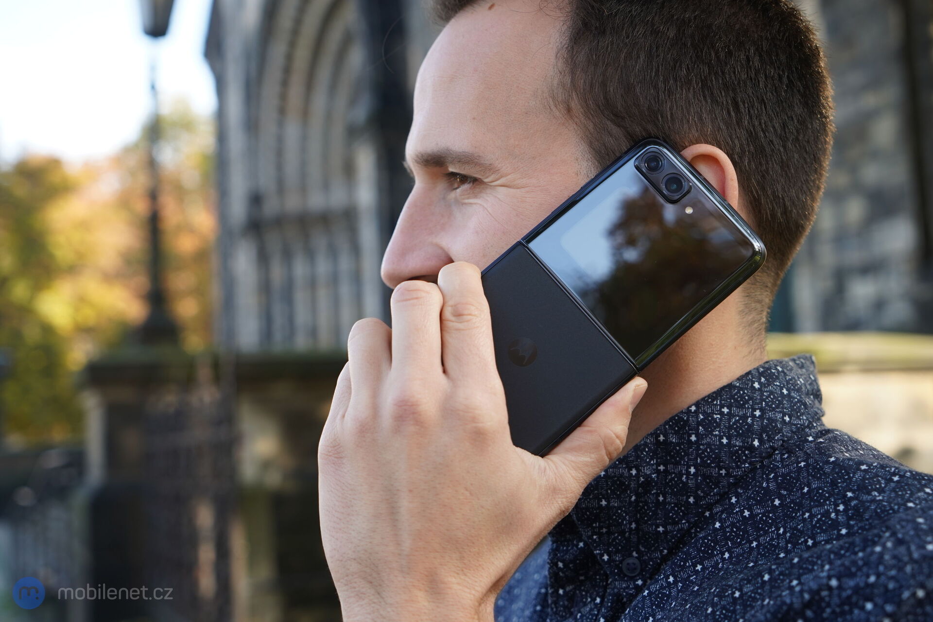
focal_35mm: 46
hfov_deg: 42.7
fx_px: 1192
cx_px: 466
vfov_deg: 29.2
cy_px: 311
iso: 250
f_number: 5
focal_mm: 46
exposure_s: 1/160
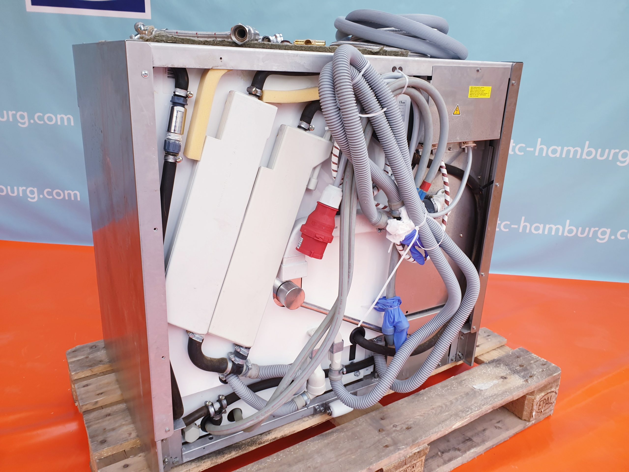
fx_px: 472
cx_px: 314
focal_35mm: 26
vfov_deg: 53.1
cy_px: 236
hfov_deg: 67.3
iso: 50
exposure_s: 1/50
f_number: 2.4
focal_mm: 4.3
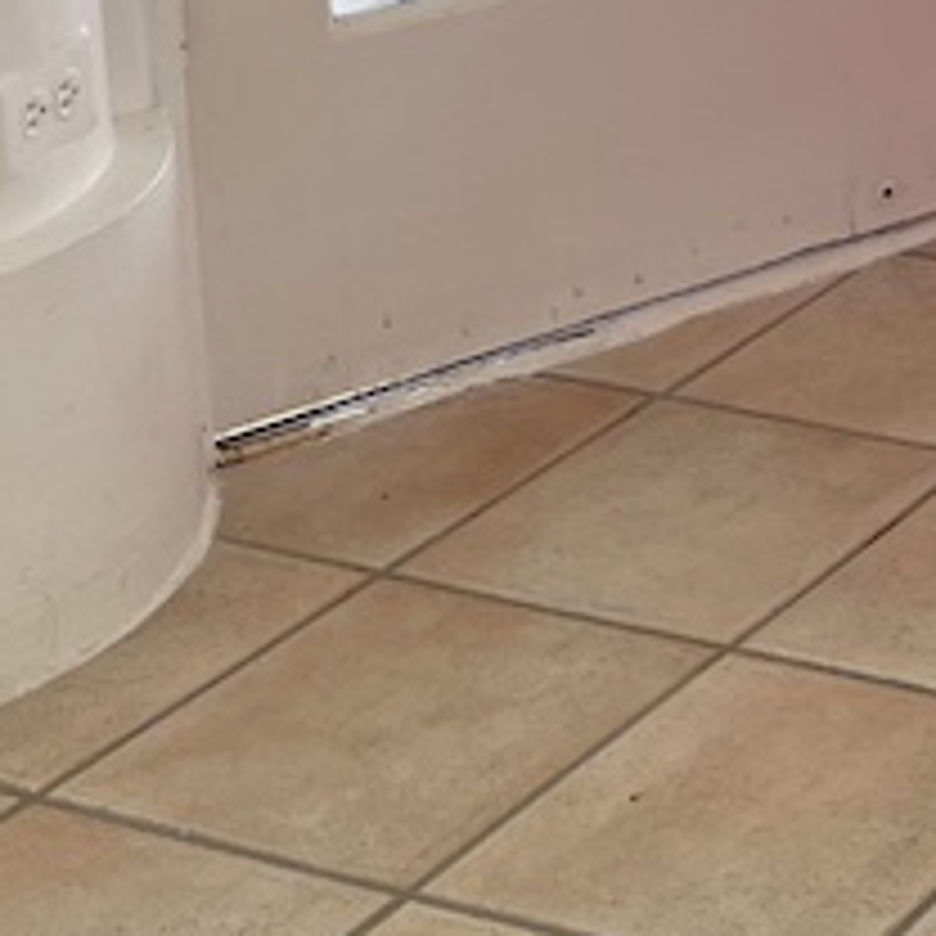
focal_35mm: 113
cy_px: -580
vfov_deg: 14.2
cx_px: 1701
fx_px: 3457
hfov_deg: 13.7
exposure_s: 1/267
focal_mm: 4.2
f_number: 1.6
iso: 32
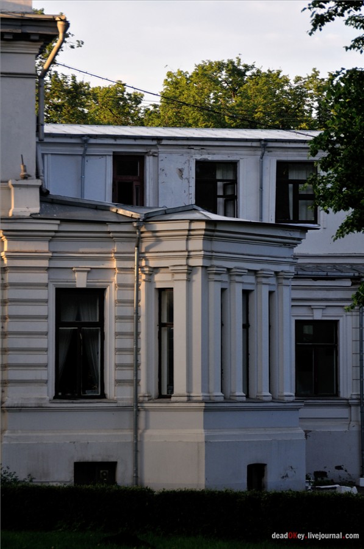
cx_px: 182
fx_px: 2283
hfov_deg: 9.1
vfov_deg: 13.7
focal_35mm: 150
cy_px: 274
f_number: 5.6
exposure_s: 1/125
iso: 400
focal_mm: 100
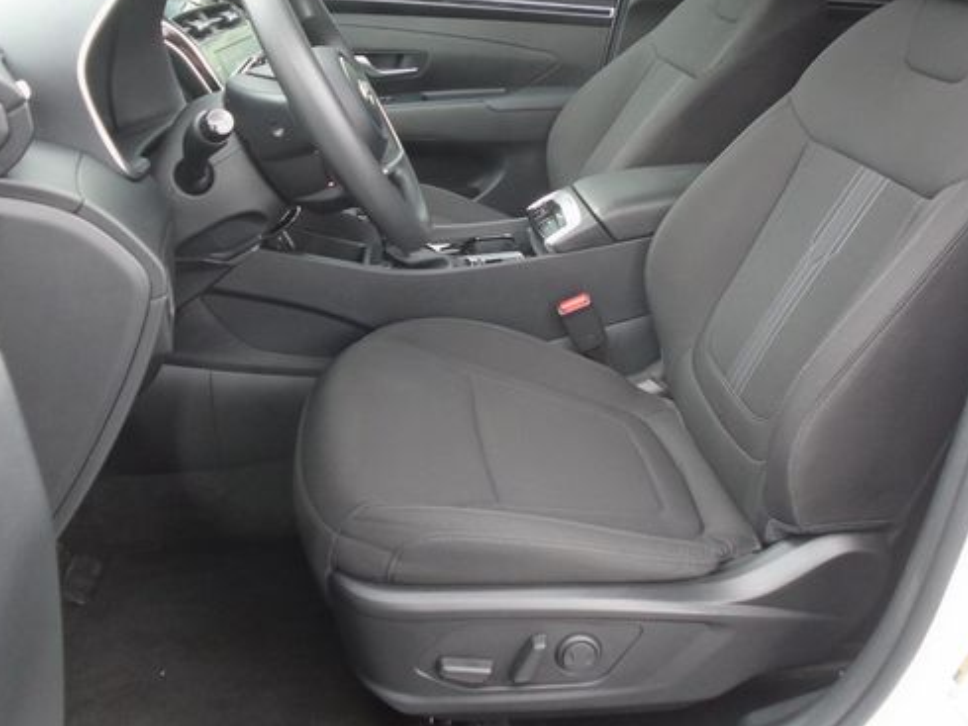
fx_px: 951
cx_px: 546
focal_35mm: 34
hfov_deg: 53.8
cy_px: 285
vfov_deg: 41.6
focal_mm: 4.6
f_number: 3.2
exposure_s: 1/40
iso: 100
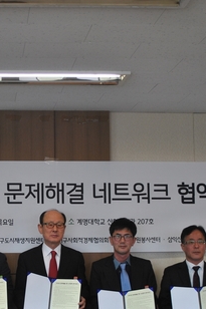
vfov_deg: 25.0
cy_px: 197
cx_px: 34
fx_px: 696
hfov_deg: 16.7
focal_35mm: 81
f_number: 4.2
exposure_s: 1/50
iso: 200
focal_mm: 26
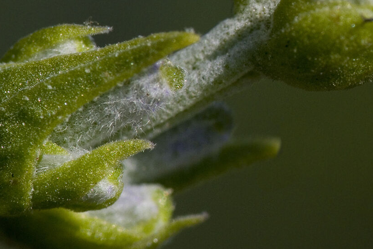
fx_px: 4758
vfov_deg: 3.0
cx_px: 523
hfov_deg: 4.5
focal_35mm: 459
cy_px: 28
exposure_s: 1/640
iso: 640
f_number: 14
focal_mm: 105
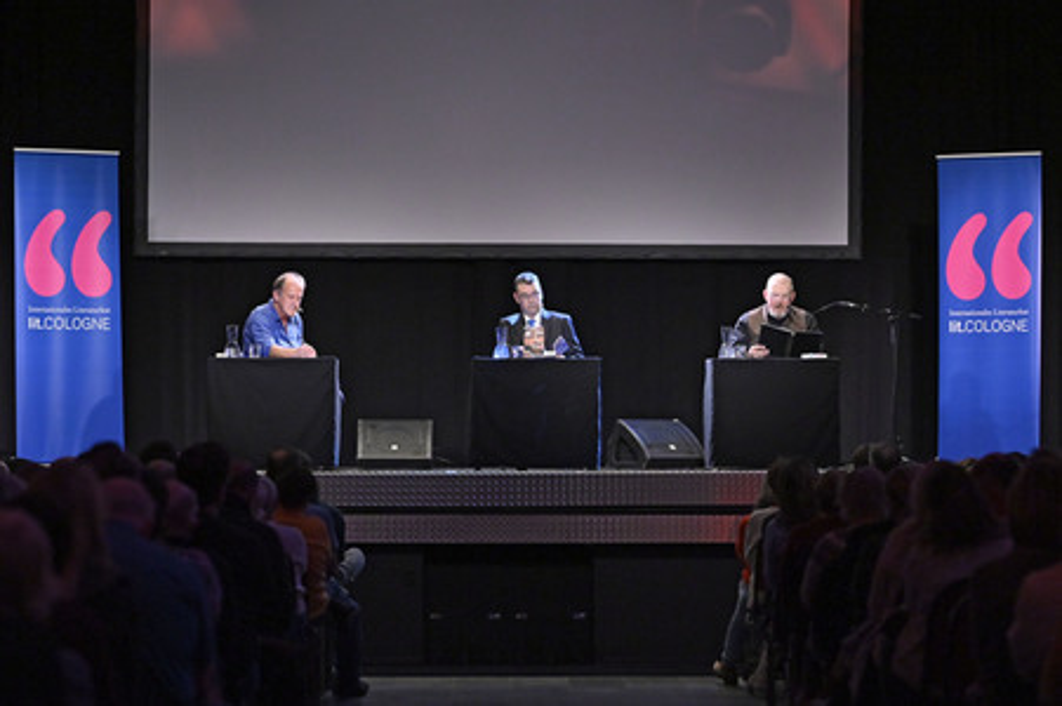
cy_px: 353
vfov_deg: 11.4
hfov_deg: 17.1
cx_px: 531
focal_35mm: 120
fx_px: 3537
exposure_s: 1/200
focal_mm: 120
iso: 3200
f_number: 3.2
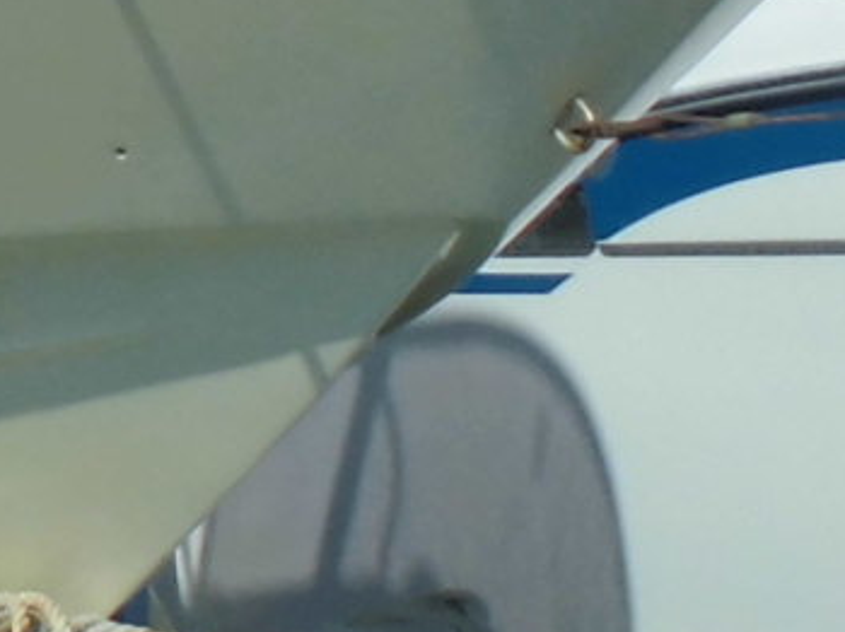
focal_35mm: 278
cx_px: -826
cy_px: -169
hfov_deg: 6.9
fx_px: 6782
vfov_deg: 5.3
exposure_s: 1/1000
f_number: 4.2
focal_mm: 6.9
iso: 100
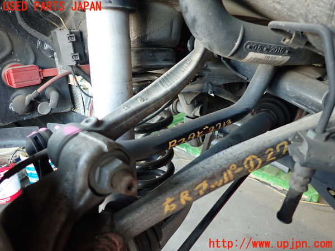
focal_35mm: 25
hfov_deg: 69.4
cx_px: 168
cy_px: 126
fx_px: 242
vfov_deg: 54.9
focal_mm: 4.5
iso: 250
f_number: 2
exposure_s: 1/30
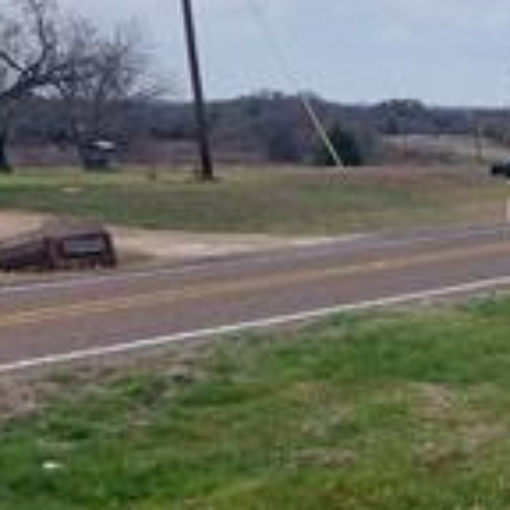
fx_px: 1884
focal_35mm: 113
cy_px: 382
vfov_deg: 15.4
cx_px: 978
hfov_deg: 13.5
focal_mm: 5.23
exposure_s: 1/559
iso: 40
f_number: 1.8
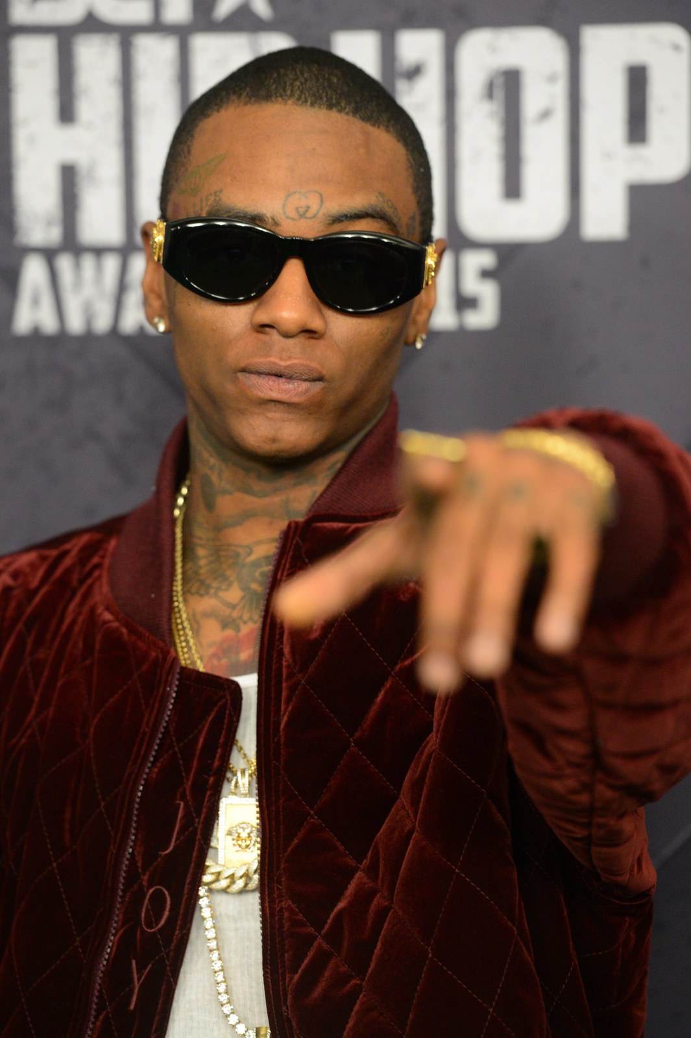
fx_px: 4900
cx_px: 346
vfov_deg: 12.1
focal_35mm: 170
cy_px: 519
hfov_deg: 8.1
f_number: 4
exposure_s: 1/160
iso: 4000
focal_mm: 170
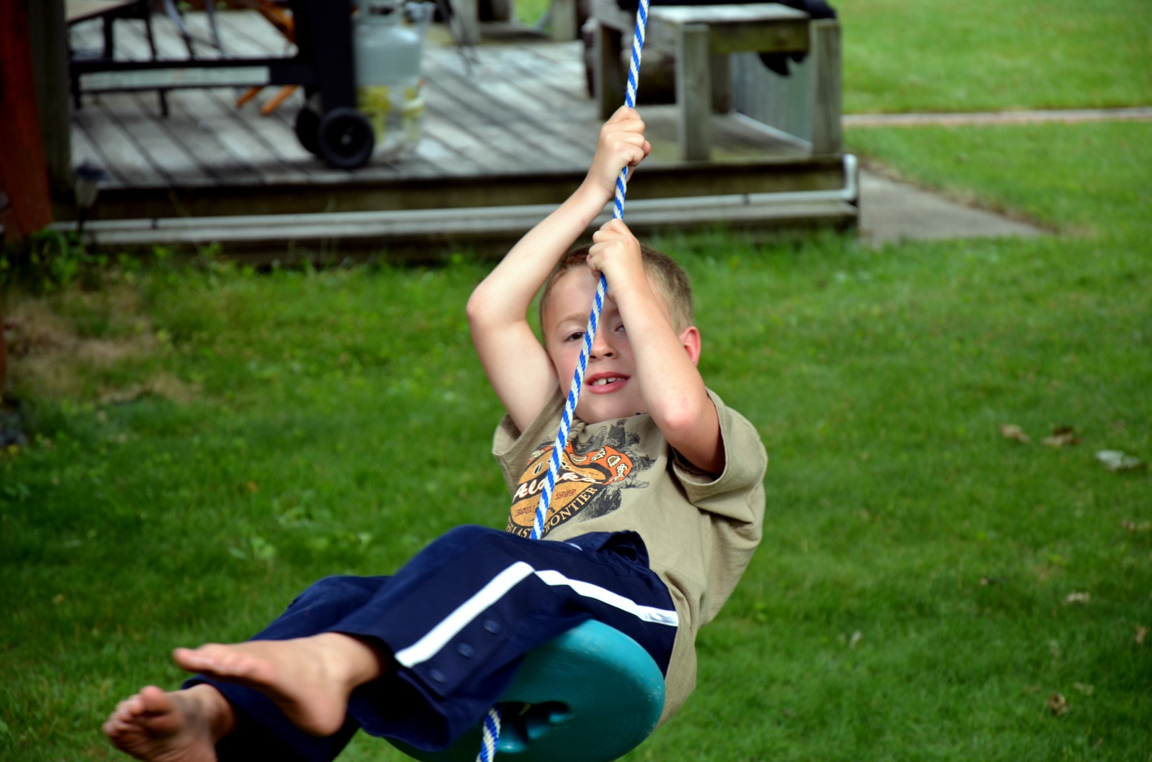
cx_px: 576
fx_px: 5028
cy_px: 381
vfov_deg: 8.7
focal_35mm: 158
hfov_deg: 13.1
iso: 220
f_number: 5.6
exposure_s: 1/125
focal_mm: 105
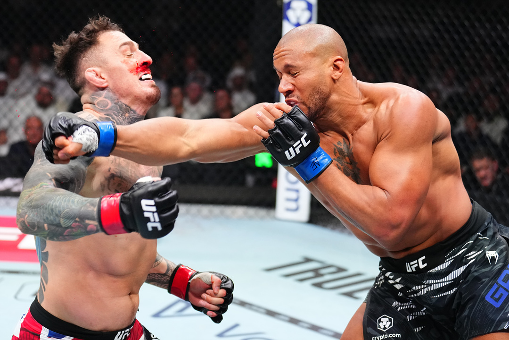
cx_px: 254
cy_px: 170
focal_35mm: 70
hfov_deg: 28.8
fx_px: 990
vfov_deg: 19.5
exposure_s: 1/1600
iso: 3200
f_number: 2.8
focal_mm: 70
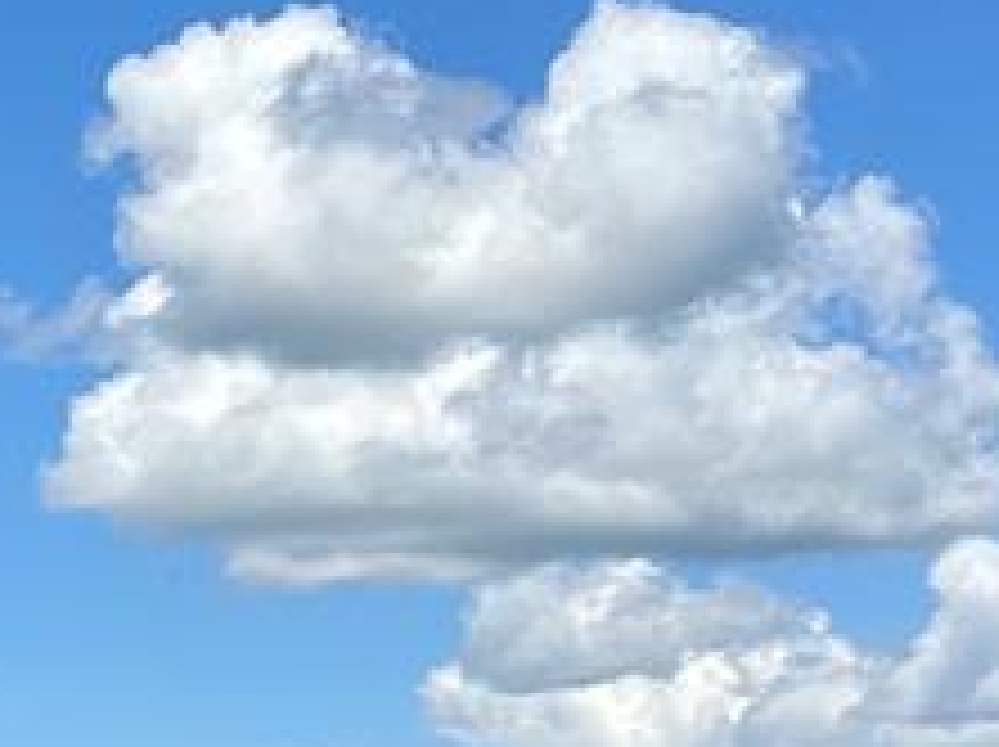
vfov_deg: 9.5
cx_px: -824
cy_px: 603
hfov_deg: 11.7
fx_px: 4497
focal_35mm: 156
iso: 80
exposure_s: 1/4016
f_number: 1.78
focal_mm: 6.86
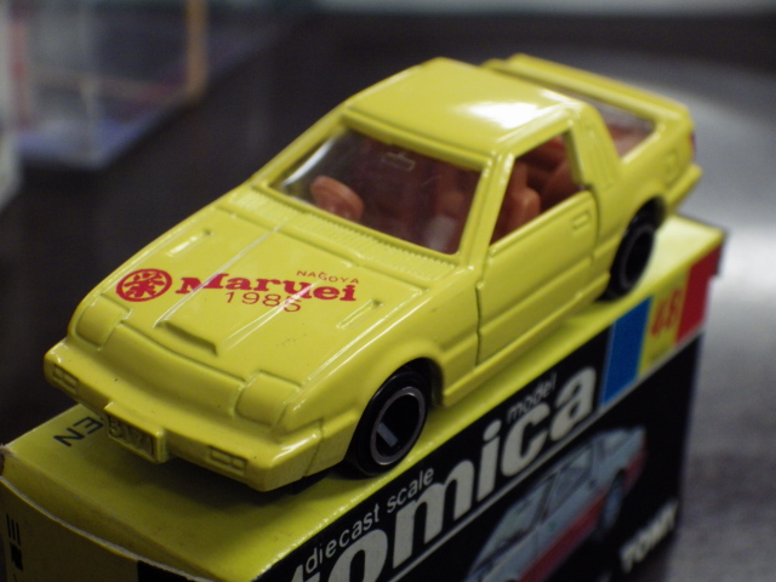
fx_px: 1592
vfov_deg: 20.7
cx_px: 388
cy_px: 291
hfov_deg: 27.4
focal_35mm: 71
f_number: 4.2
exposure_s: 1/60
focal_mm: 12.8
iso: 400
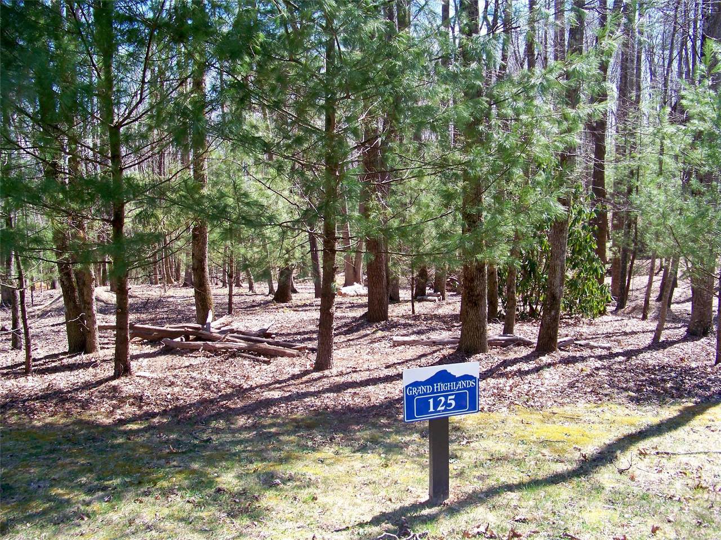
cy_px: 270
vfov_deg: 42.9
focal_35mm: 33
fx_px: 687
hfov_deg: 55.4
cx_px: 360
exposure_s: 1/250
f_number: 2.8
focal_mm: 5.85
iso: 64
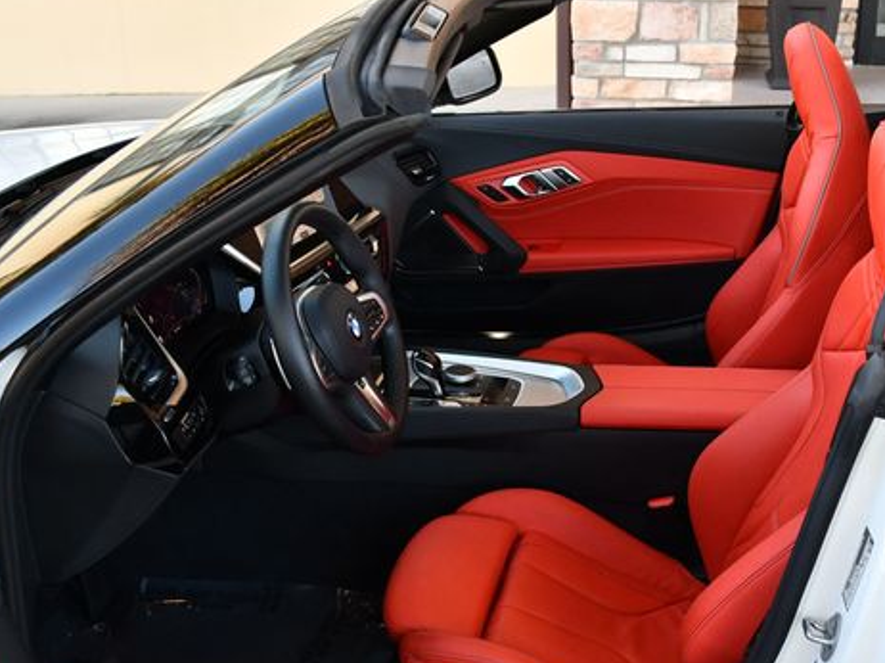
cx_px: 596
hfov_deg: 39.2
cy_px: 387
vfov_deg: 30.2
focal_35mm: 48
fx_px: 1227
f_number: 4
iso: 400
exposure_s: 1/250
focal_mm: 18
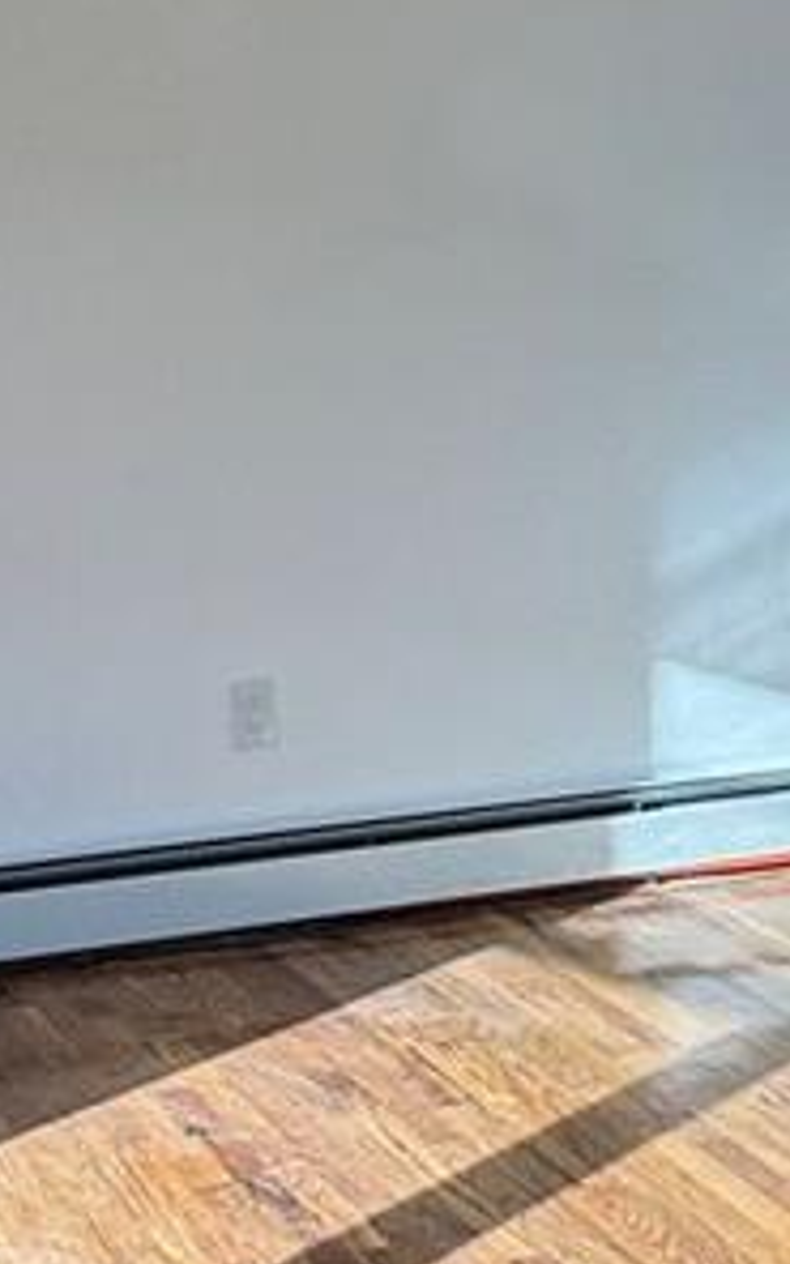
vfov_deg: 26.8
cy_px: 564
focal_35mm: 77
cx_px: 594
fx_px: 2653
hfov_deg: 16.8
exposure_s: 1/241
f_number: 2.2
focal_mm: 2.22
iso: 40
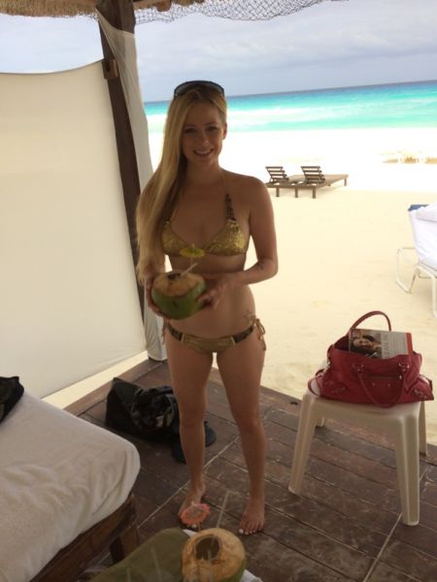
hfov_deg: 46.8
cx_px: 218
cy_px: 291
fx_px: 505
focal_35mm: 30
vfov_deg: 60.0
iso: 50
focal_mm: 4.12
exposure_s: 1/2053
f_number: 2.2
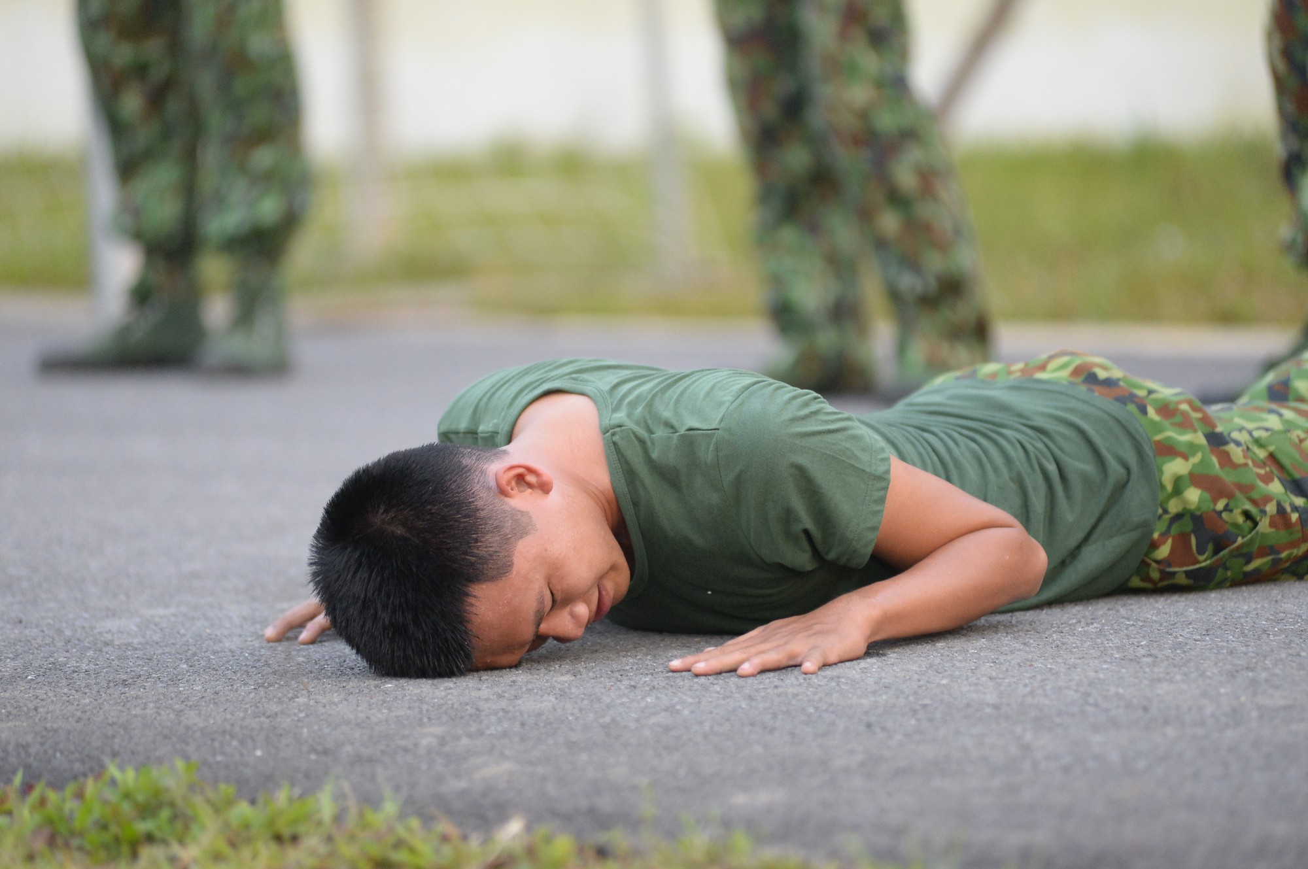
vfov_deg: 6.9
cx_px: 654
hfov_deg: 10.3
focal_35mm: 200
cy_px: 434
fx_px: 7259
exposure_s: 1/250
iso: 4000
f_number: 2.8
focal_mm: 200
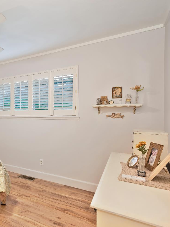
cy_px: 114
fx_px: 164
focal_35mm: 25
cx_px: -2
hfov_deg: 45.7
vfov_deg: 69.4
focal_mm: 17
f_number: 4
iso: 500
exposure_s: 1/6
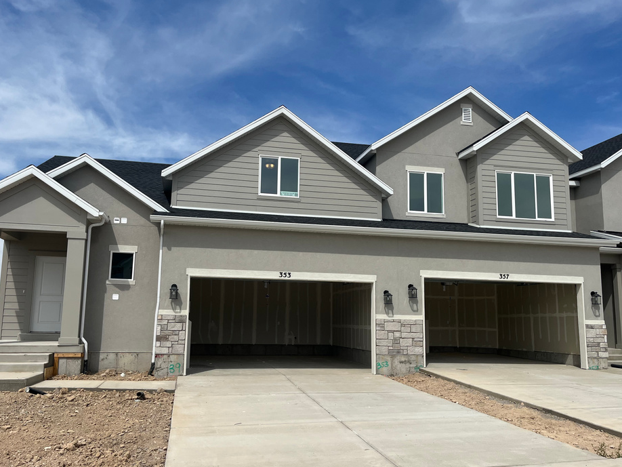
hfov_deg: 61.6
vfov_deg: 48.2
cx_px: 292
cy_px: 253
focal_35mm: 29
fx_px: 521
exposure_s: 1/5848
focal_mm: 5.1
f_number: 1.6
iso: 50
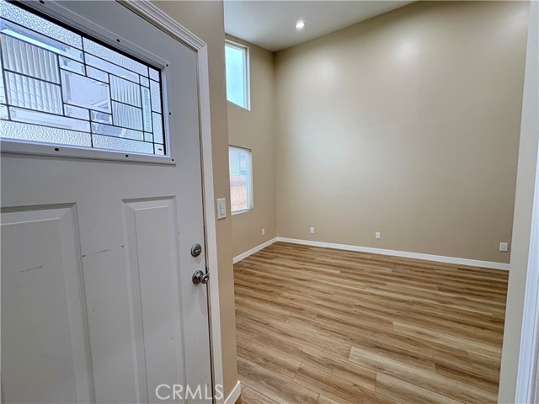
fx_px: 218
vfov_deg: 85.7
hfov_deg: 102.1
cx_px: 270
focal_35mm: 14
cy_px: 202
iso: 80
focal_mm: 2.22
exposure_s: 1/99
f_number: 2.2
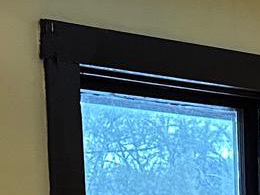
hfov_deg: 10.1
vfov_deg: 7.3
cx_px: 416
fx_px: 1420
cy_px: 494
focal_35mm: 189
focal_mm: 6.86
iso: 320
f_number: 1.78
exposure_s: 1/60
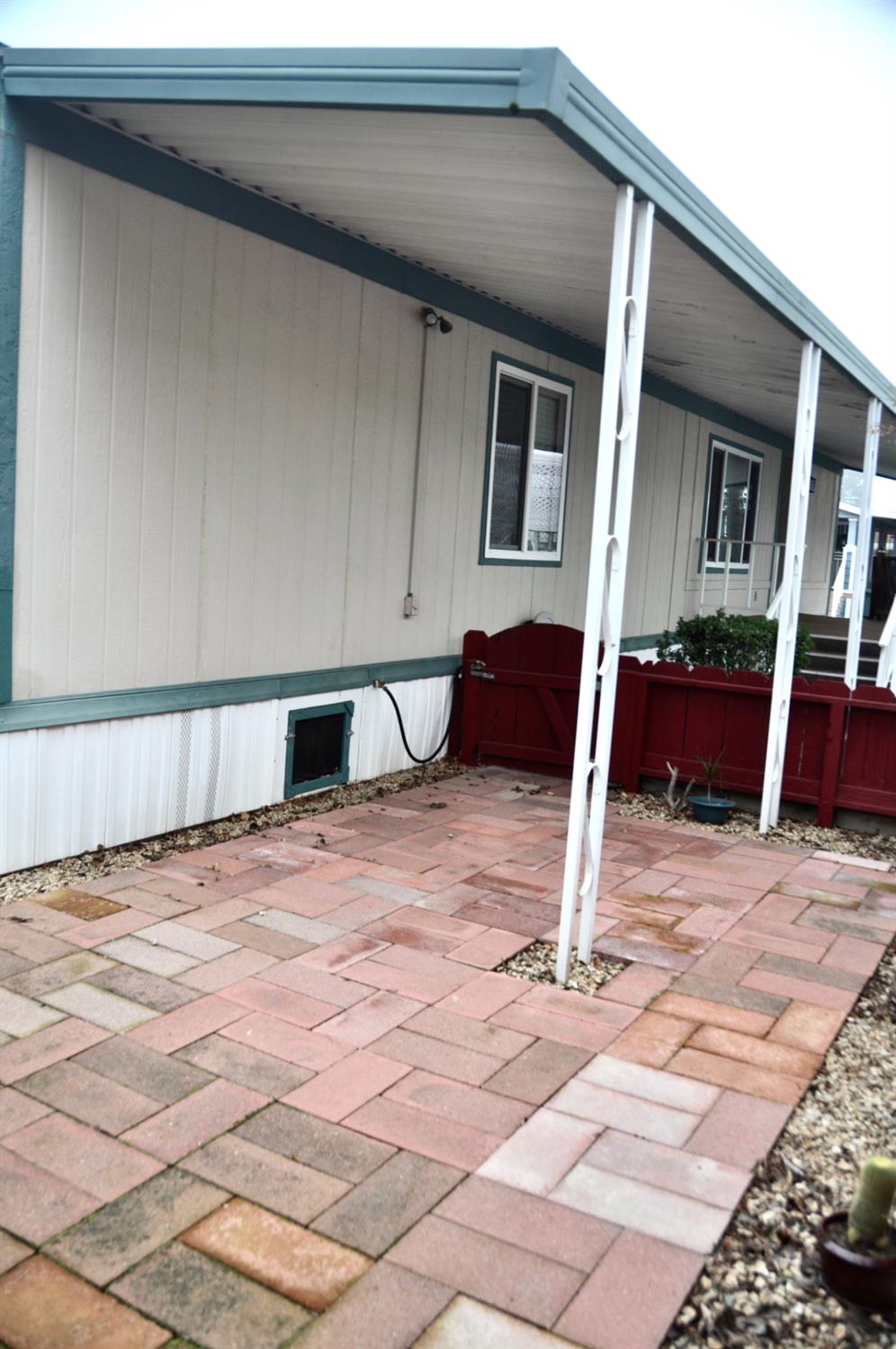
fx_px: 1010
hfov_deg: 47.8
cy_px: 674
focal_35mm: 27
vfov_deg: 67.4
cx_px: 448
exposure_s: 1/200
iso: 200
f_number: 3.5
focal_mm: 18
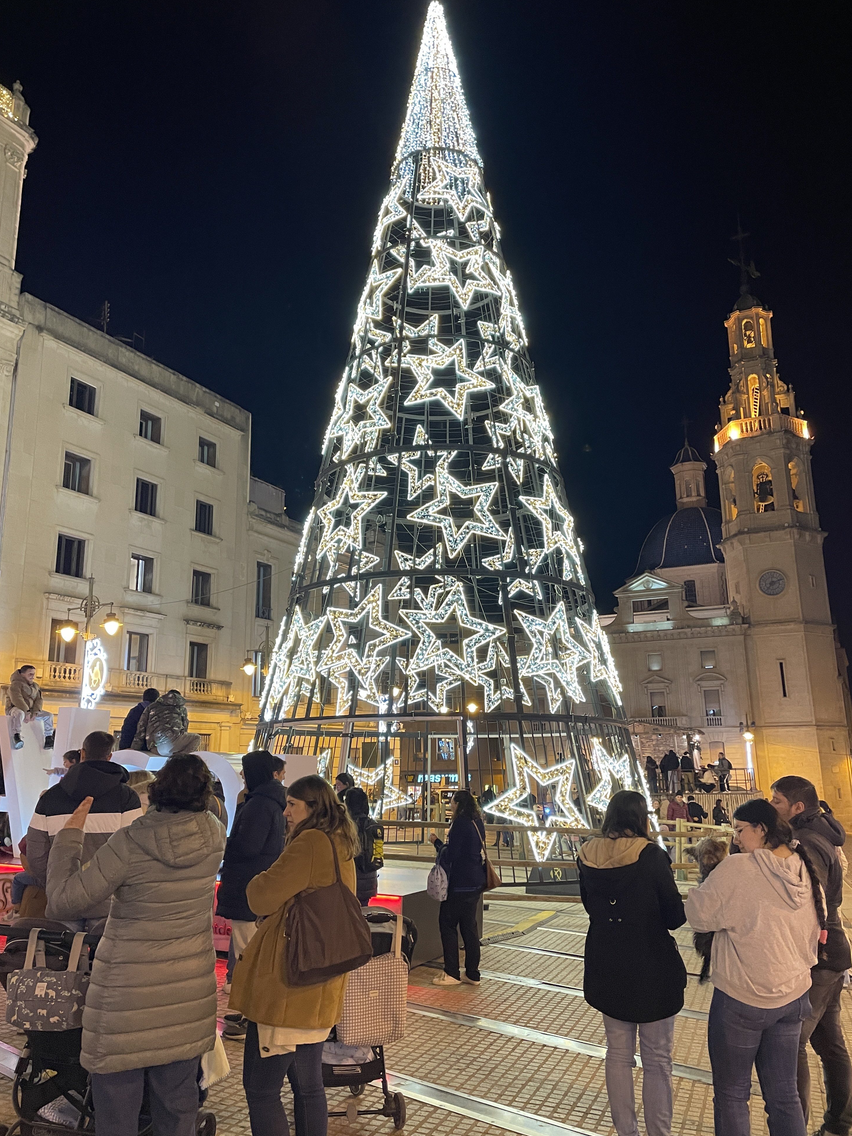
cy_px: 565
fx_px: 886
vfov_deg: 65.3
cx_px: 426
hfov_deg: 51.4
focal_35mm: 27
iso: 250
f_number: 1.6
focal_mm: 4.2
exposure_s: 1/50
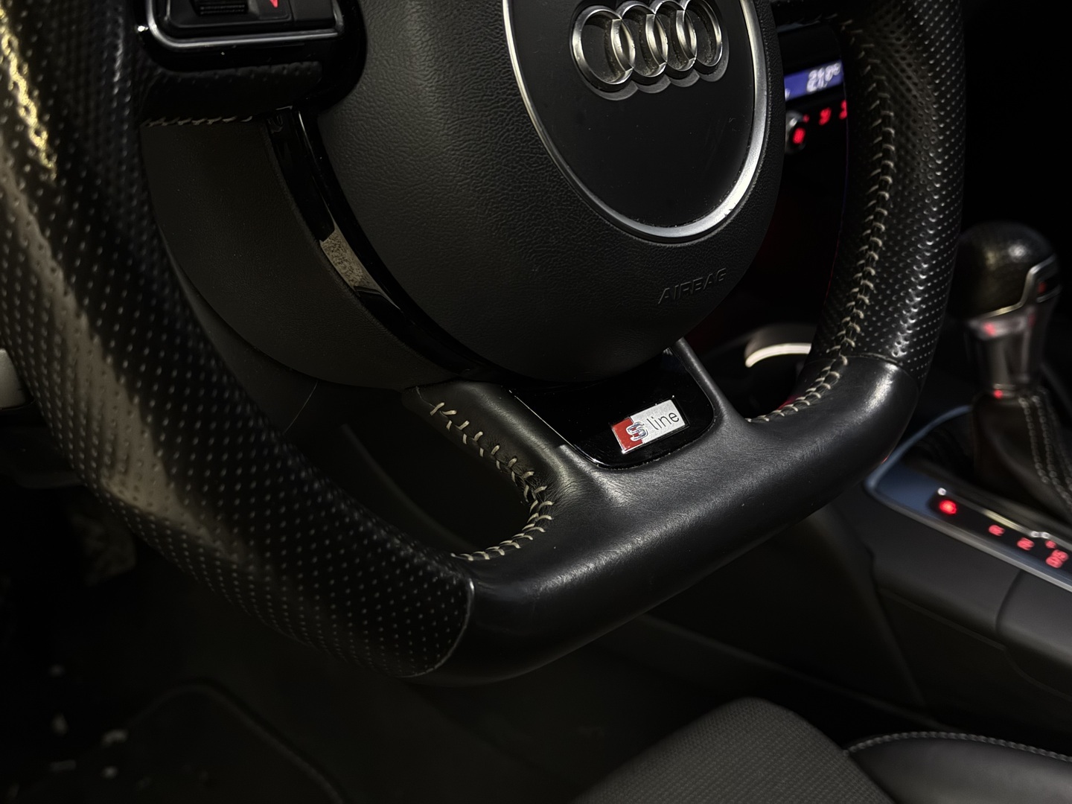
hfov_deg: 39.7
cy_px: 402
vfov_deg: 30.3
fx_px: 1486
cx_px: 536
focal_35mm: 48
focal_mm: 6.76
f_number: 1.78
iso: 800
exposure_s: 1/20
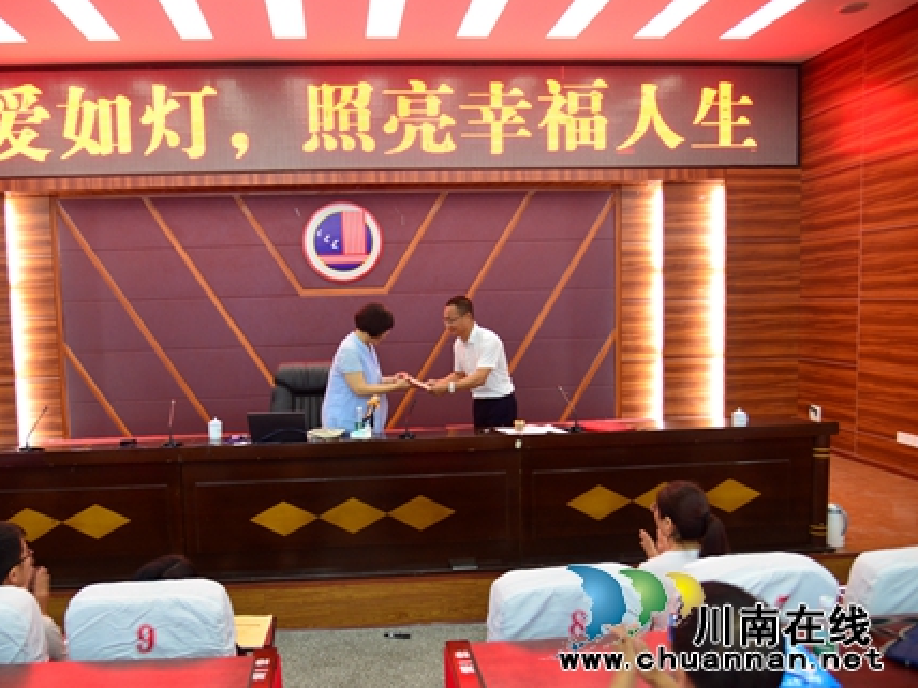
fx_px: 716
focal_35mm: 27
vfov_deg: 51.3
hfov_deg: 65.0
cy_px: 356
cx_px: 397
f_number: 4
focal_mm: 24
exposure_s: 1/25
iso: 1600
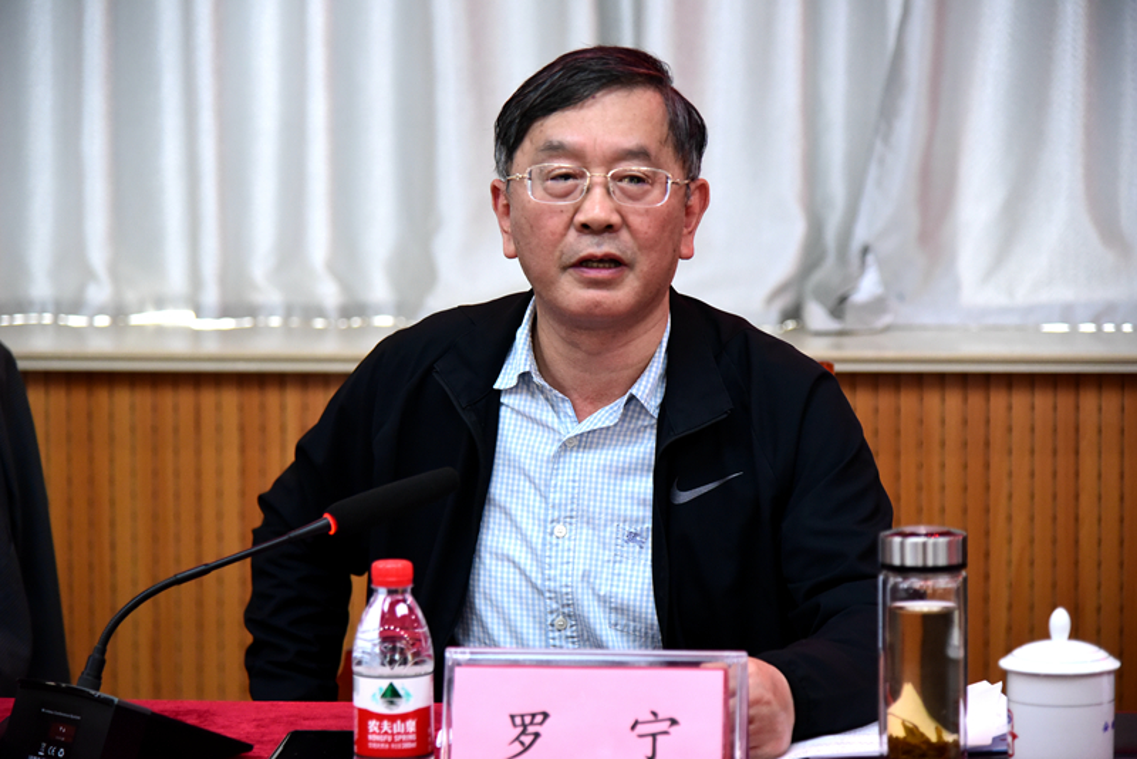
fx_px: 3317
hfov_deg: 19.4
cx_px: 568
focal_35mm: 105
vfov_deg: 13.1
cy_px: 380
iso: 3200
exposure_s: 1/160
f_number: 4
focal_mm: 105
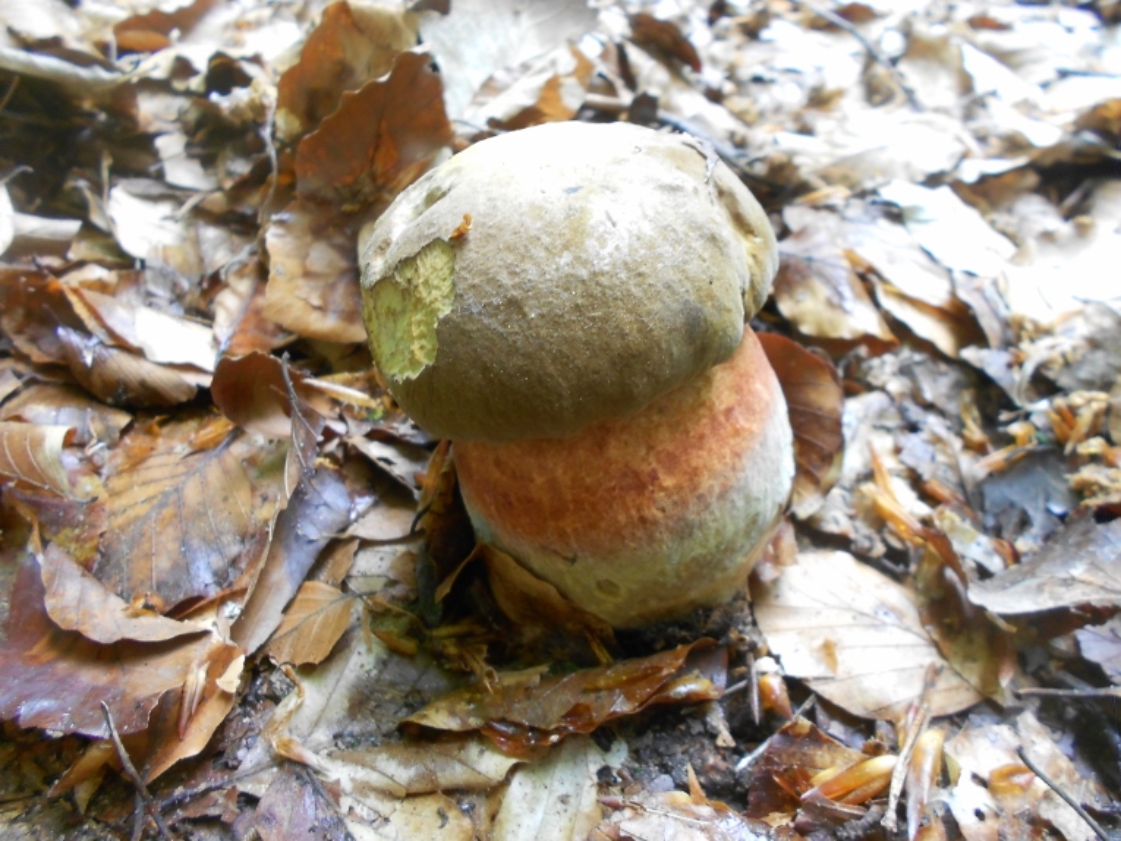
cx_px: 560
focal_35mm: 26
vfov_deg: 53.1
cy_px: 420
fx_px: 842
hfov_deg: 67.3
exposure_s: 1/30
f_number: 3.2
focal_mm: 4.6
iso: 160
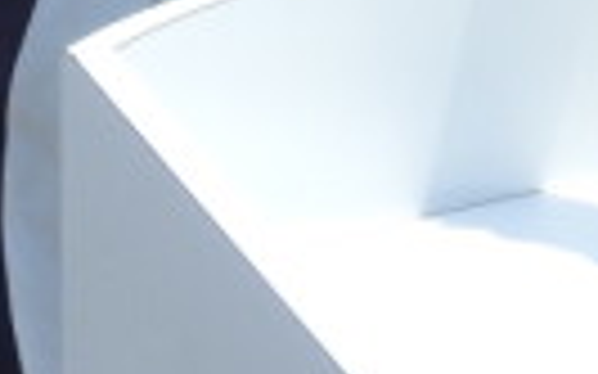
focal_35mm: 548
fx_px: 8927
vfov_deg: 2.4
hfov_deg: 3.8
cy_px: -284
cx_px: 504
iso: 100
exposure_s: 1/640
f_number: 5
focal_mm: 20.6
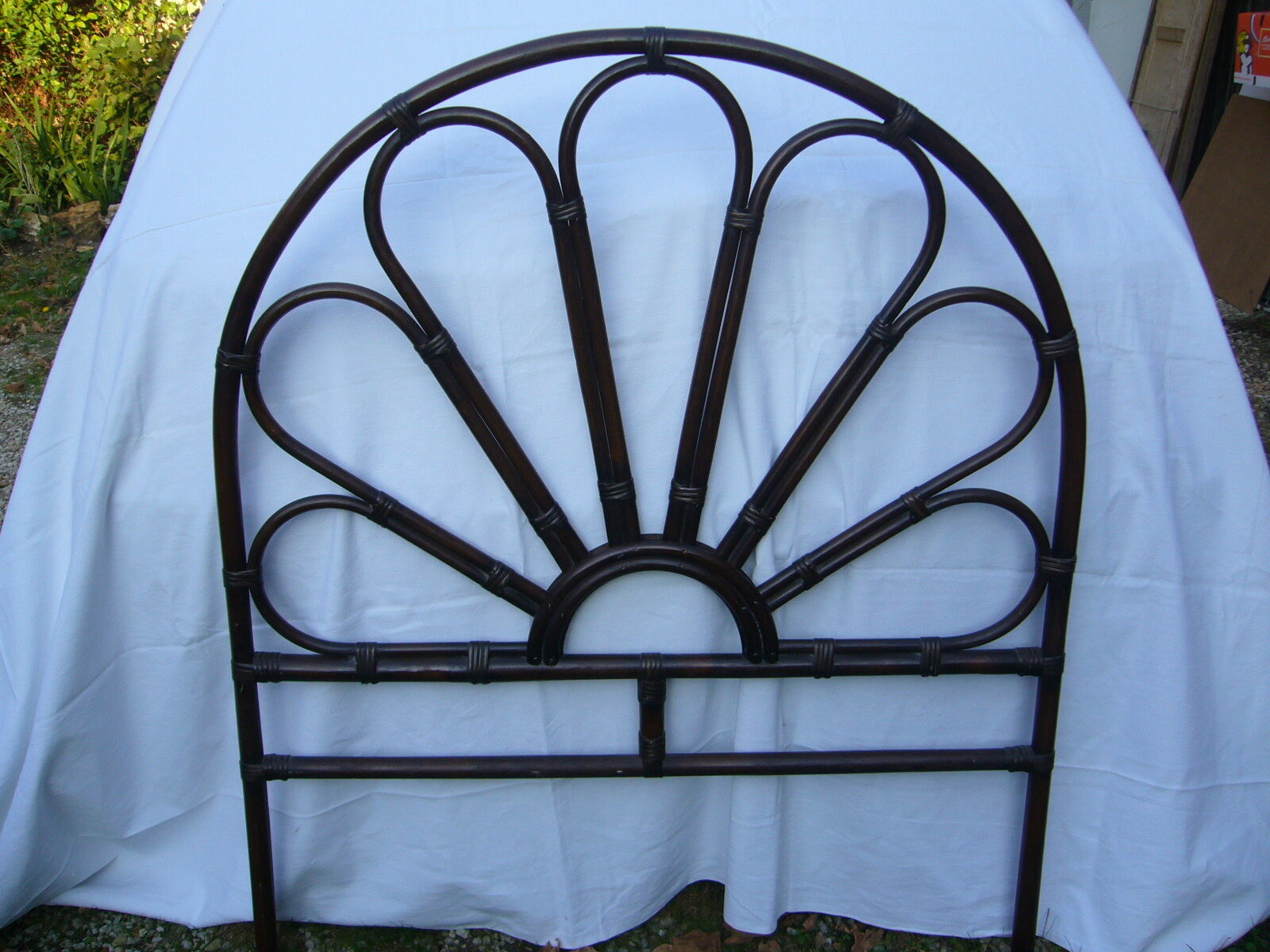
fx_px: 1284
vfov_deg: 40.7
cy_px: 476
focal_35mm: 35
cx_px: 635
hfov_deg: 52.6
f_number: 2.8
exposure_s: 1/200
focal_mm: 5.8
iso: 80
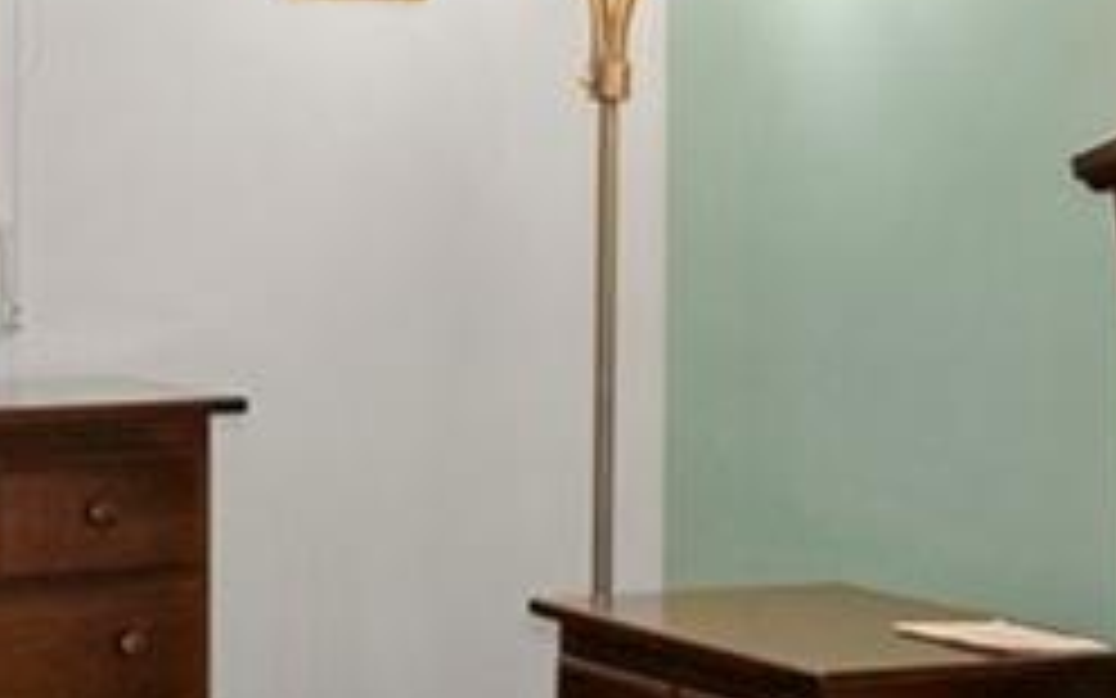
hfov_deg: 16.2
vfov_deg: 10.2
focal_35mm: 128
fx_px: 3902
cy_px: 99
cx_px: 878
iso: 320
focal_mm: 13
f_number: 8
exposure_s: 1/4
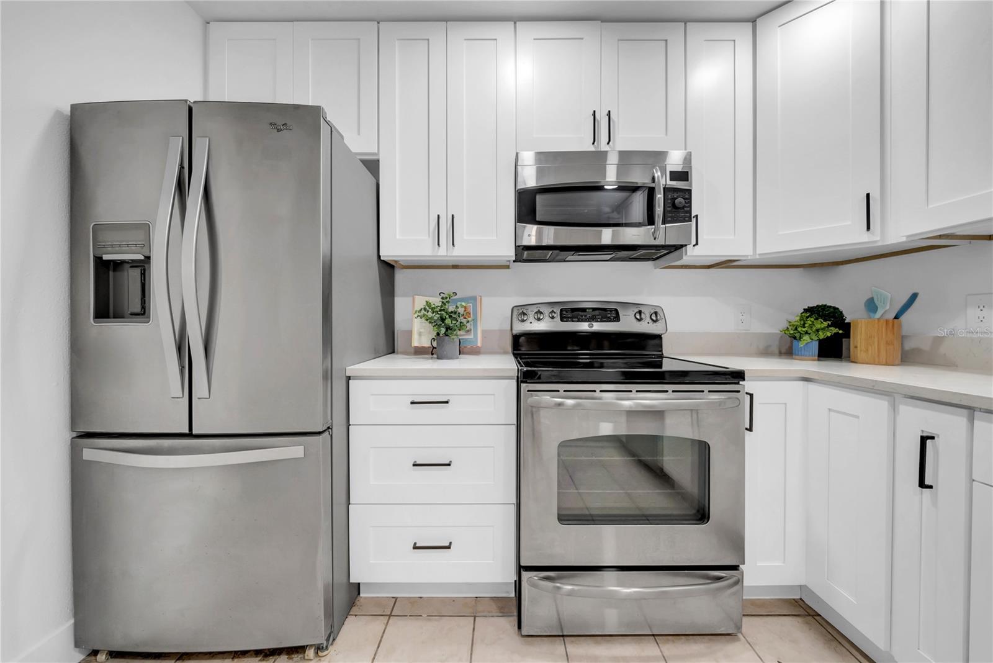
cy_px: 332
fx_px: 331
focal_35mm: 12
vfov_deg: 90.1
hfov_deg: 112.6
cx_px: 496
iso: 800
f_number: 8
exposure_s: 1/10
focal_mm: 12
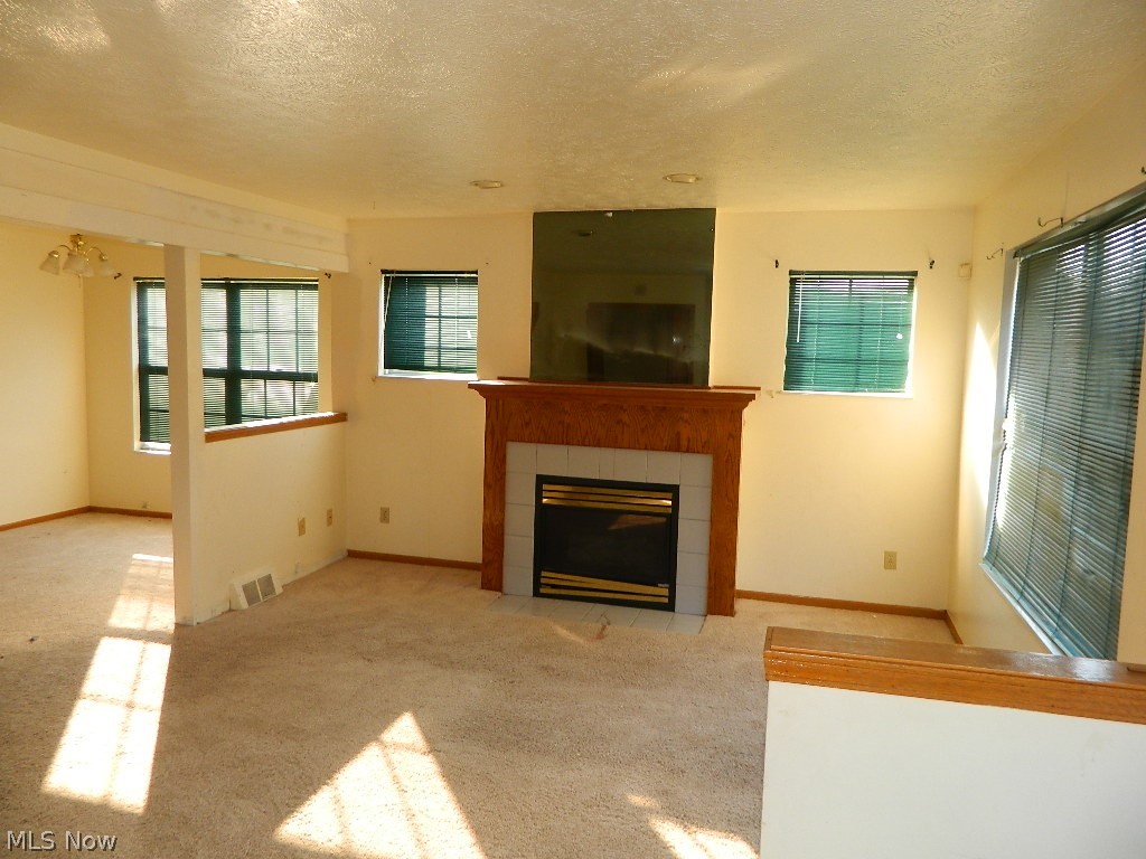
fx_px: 828
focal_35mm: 25
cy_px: 430
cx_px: 573
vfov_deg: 54.9
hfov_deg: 69.4
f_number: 3.1
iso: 100
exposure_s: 1/30
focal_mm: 4.5
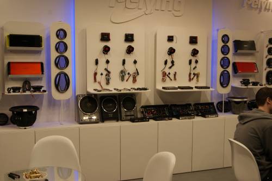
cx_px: 136
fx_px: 318
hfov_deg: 46.4
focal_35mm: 42
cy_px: 90
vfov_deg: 31.9
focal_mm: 28
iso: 100
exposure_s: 1/80
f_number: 8
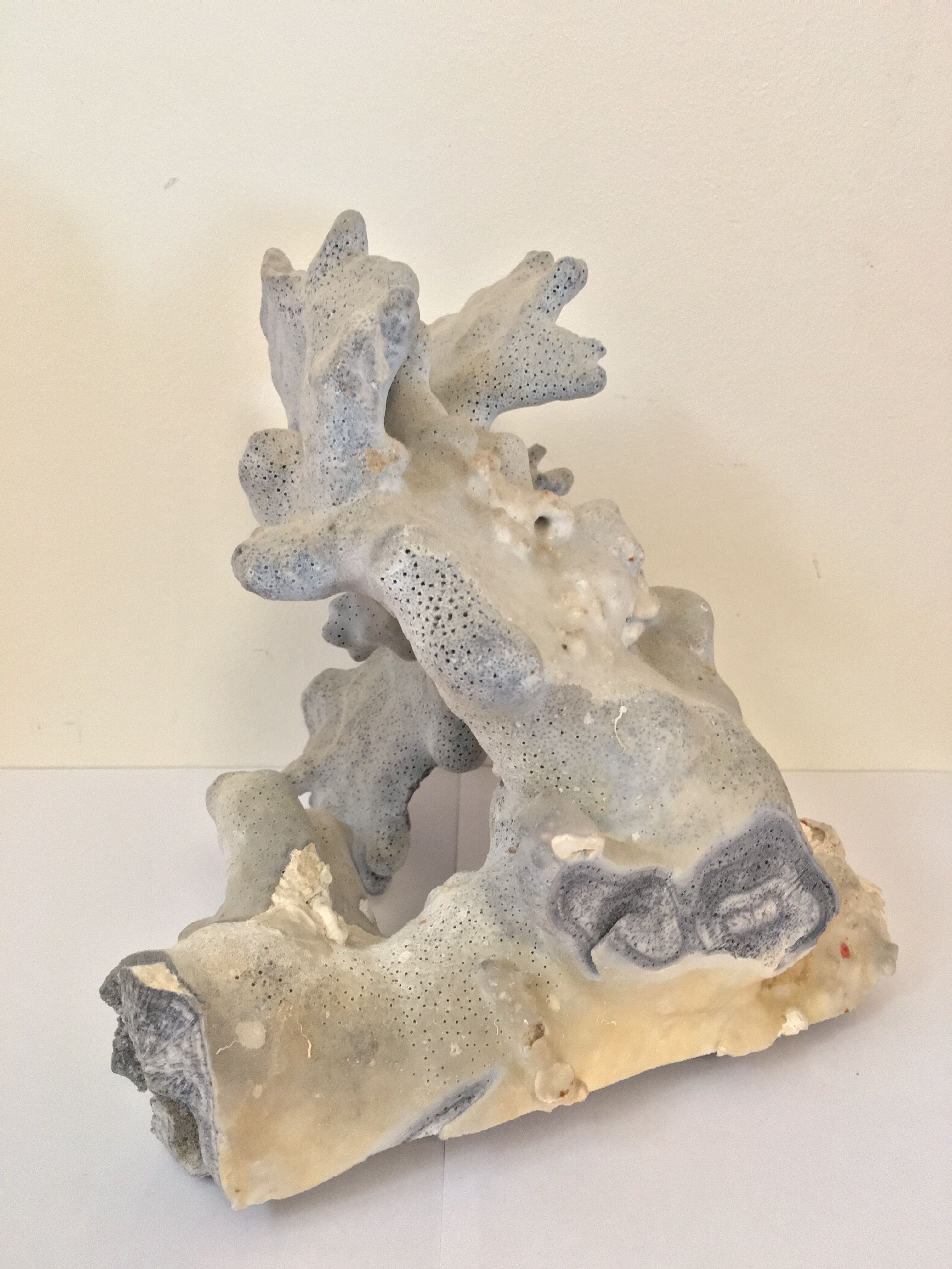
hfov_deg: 48.2
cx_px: 476
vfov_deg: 61.7
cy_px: 634
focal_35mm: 29
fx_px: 1063
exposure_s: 1/25
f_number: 2.2
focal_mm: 4.15
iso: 200
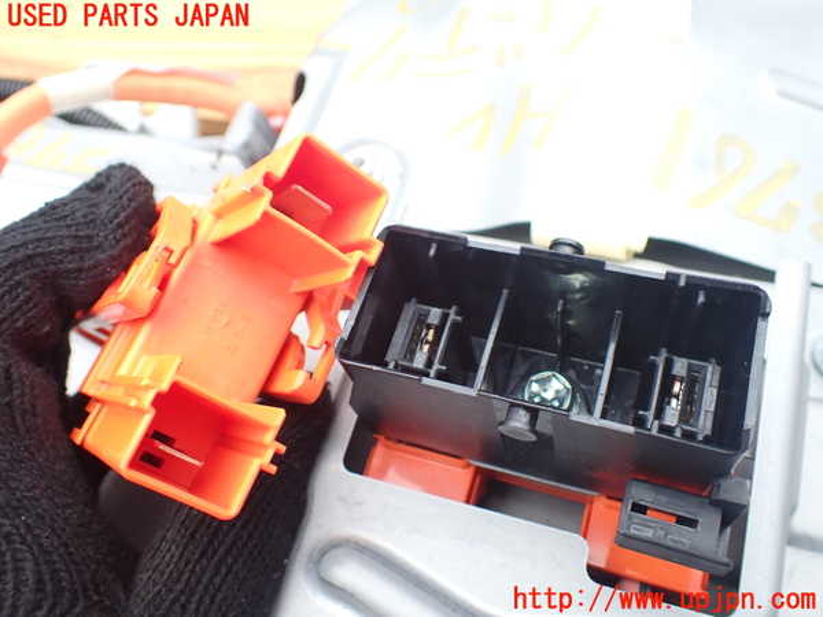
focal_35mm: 30
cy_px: 308
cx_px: 412
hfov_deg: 60.0
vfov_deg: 46.8
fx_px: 713
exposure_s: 1/125
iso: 125
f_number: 2.3
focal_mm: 5.4
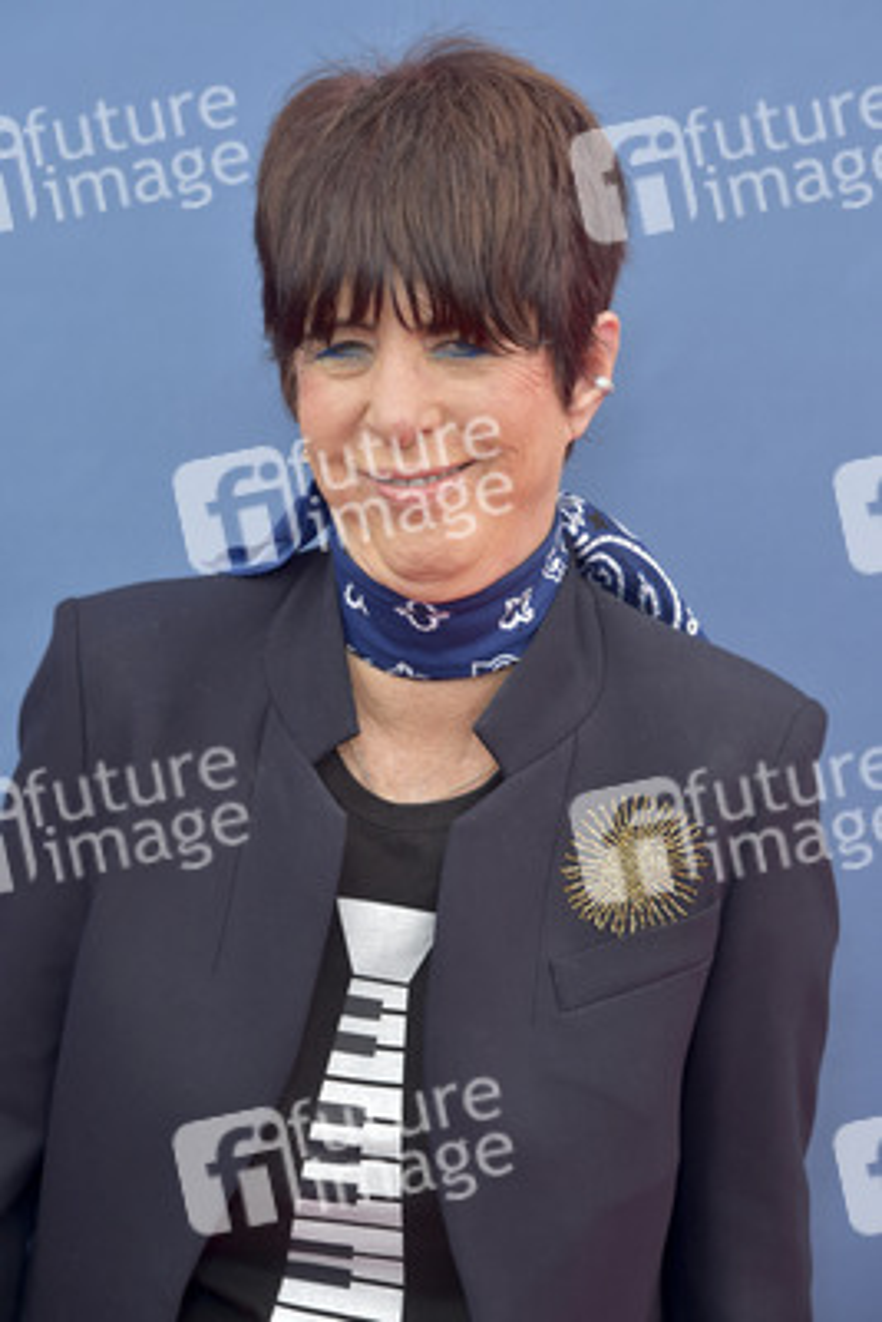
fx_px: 3598
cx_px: 441
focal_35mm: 98
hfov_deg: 14.0
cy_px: 661
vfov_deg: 20.8
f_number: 7.1
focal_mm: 98
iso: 320
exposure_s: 1/250
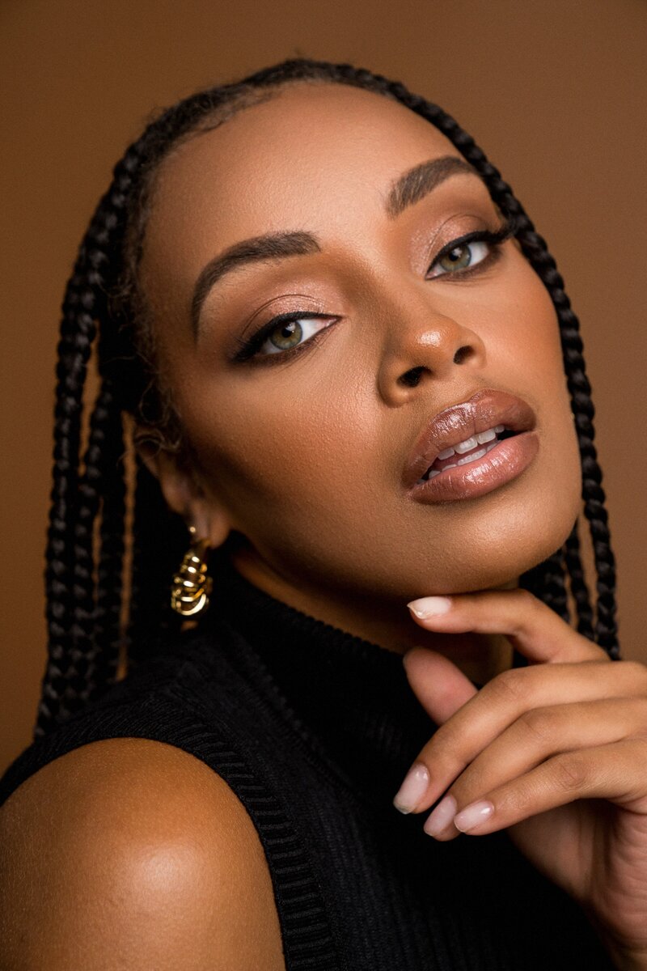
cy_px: 486
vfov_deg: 28.8
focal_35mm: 70
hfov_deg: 19.5
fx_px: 1887
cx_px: 324
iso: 500
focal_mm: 70
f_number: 5.6
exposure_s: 1/125
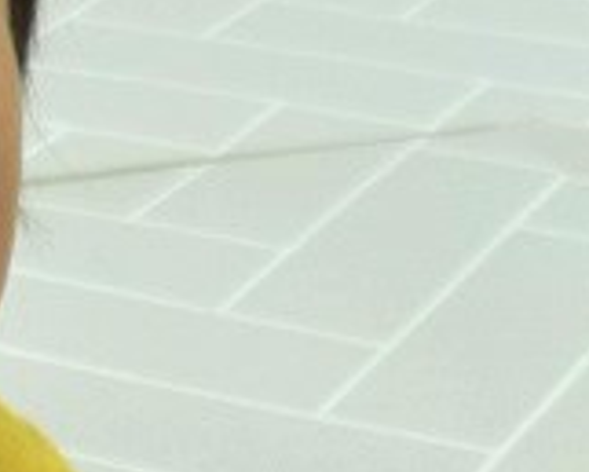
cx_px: 201
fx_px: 3576
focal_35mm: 205
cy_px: 776
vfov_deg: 7.4
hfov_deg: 9.4
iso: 100
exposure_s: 1/60
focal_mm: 5.5
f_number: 2.8
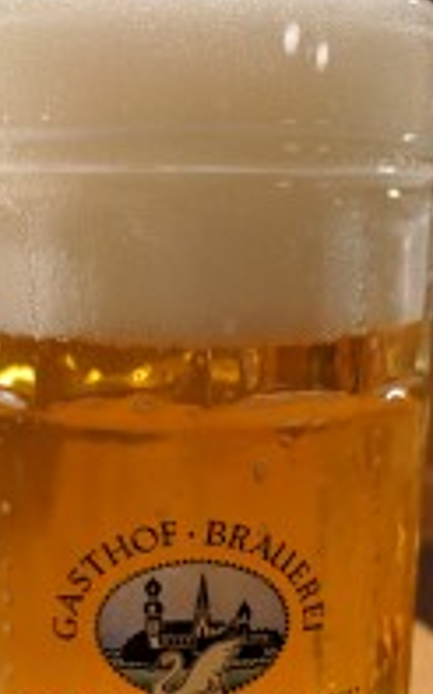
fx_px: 1058
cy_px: 602
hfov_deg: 23.1
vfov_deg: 34.6
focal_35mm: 56
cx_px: 204
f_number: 2
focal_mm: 4.67
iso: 766
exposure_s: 1/33.3
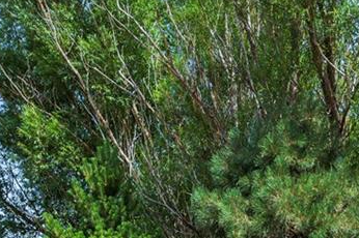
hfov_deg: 26.9
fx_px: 737
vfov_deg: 16.8
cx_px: 283
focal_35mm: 74
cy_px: 348
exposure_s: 1/200
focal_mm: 16
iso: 100
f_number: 8
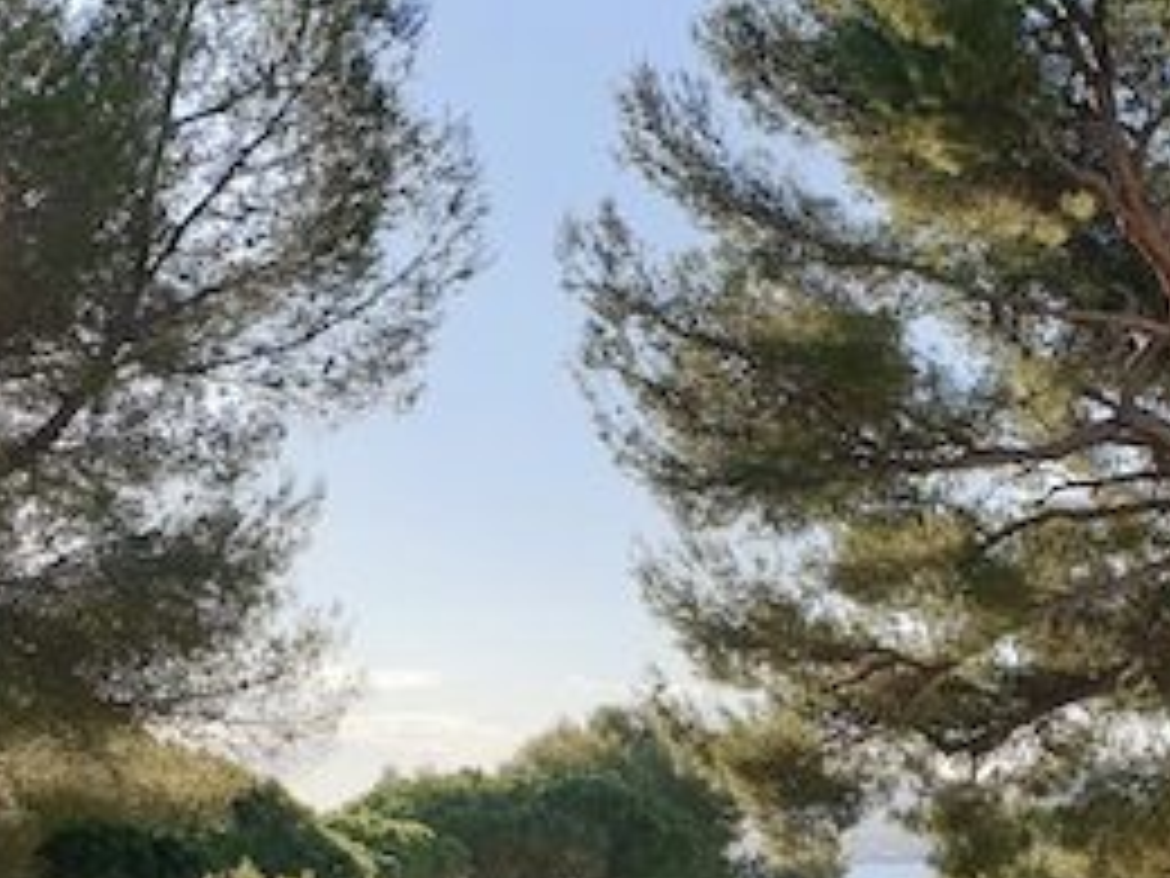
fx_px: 2163
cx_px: 729
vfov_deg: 22.0
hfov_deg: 30.1
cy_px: 892
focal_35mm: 64
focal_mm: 4.3
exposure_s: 1/814
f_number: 2.4
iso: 50
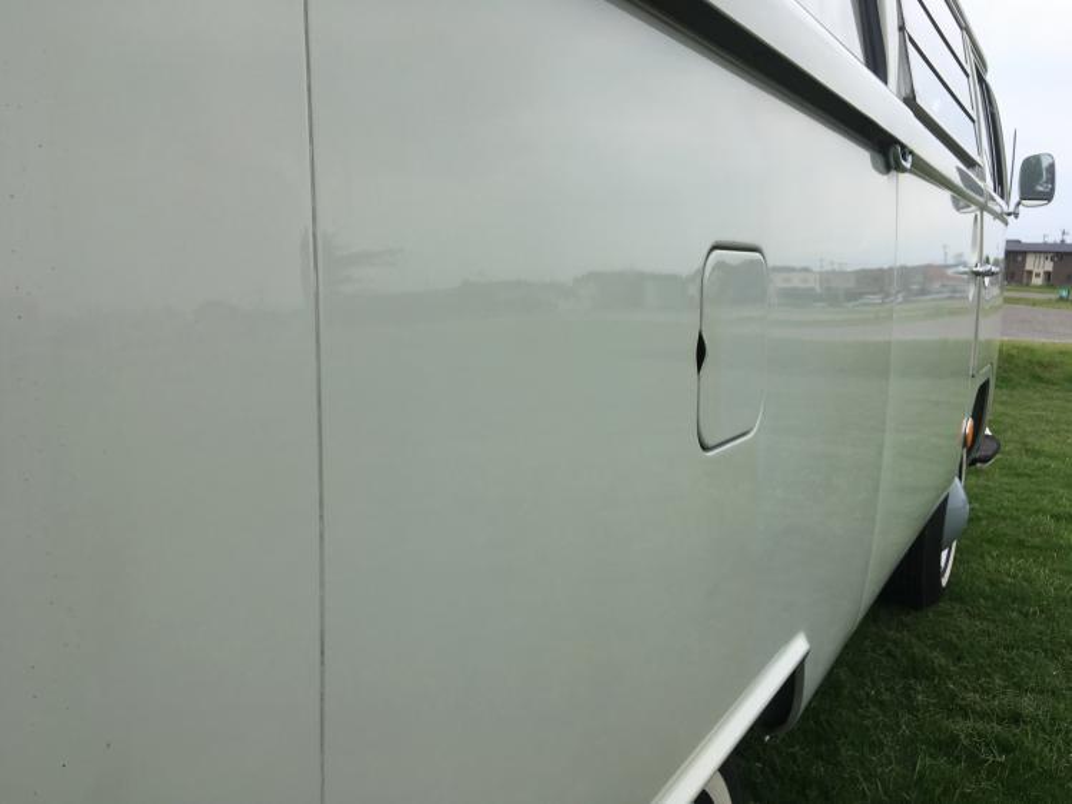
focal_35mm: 29
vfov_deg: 48.2
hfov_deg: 61.7
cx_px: 536
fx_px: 898
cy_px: 402
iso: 25
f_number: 2.2
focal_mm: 4.15
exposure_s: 1/874
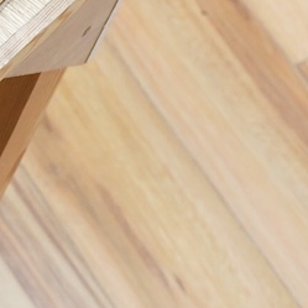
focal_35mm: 173
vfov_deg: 9.9
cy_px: -72
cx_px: -344
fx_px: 1742
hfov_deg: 9.4
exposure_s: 1/100
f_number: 5.6
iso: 2500
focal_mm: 30
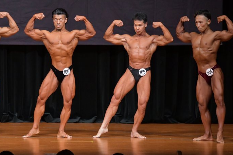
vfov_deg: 4.8
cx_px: 108
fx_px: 1863
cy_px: 79
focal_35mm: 288
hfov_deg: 7.2
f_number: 5.6
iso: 5000
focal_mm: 170
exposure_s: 1/400
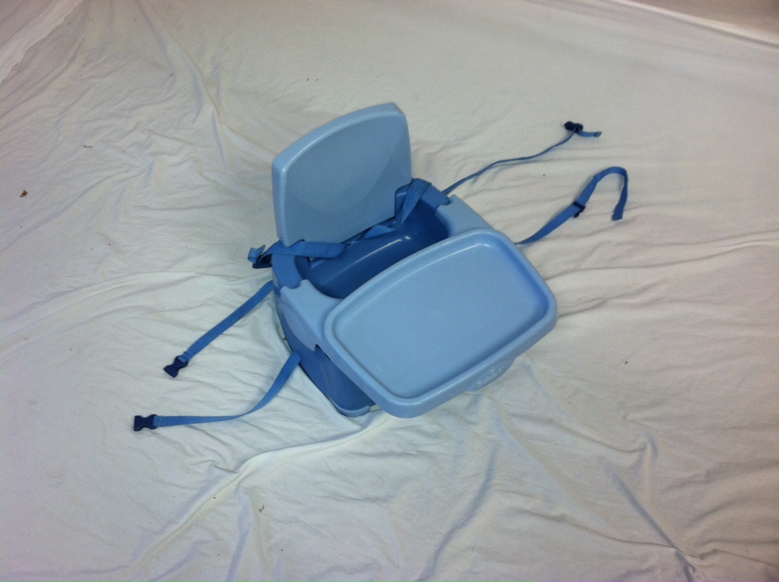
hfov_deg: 52.7
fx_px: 786
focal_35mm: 35
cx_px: 390
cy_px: 291
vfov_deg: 40.6
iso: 80
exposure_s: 1/15
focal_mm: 3.85
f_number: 2.8
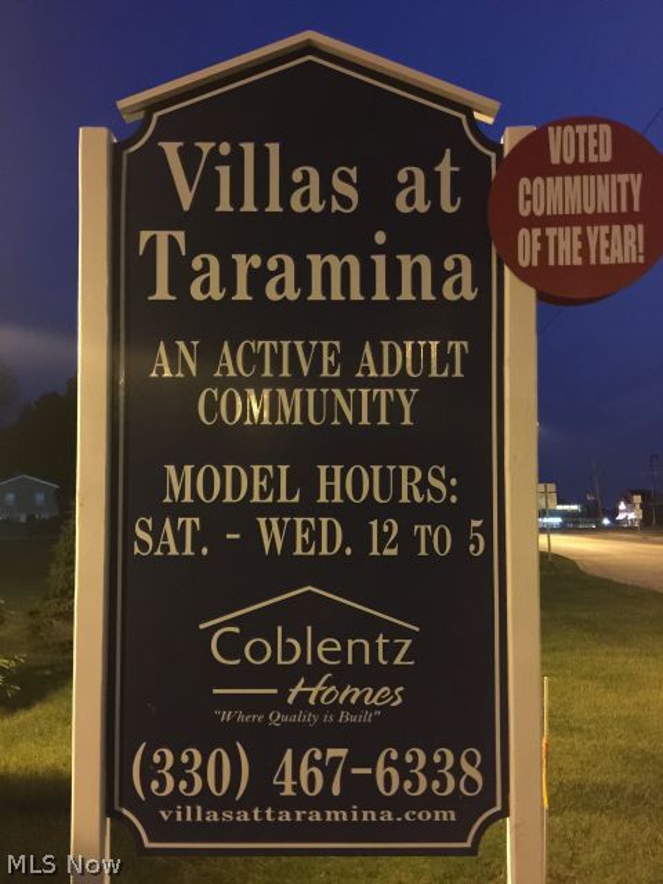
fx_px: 741
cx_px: 332
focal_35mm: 29
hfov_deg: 48.2
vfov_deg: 61.7
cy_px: 442
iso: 200
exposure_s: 1/4
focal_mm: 4.15
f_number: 2.2
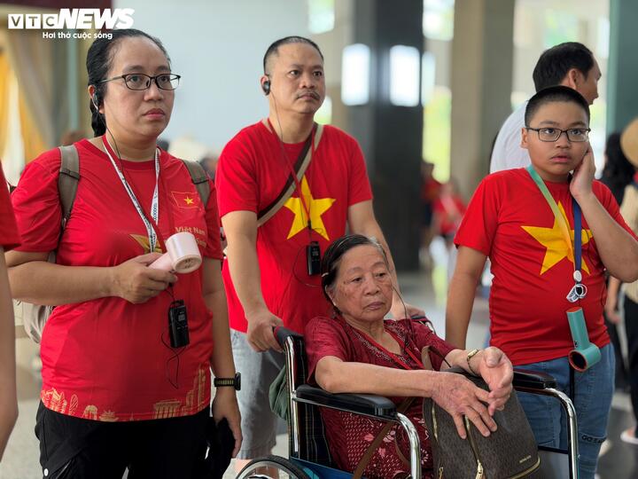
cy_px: 240
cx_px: 319
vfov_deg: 30.3
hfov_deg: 39.7
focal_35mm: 48
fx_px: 885
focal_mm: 6.76
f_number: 1.78
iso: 200
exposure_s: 1/68
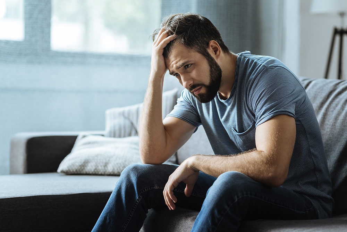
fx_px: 820
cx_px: 174
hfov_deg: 23.9
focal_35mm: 85
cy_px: 116
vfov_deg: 16.1
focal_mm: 85
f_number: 2.5
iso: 320
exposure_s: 1/160
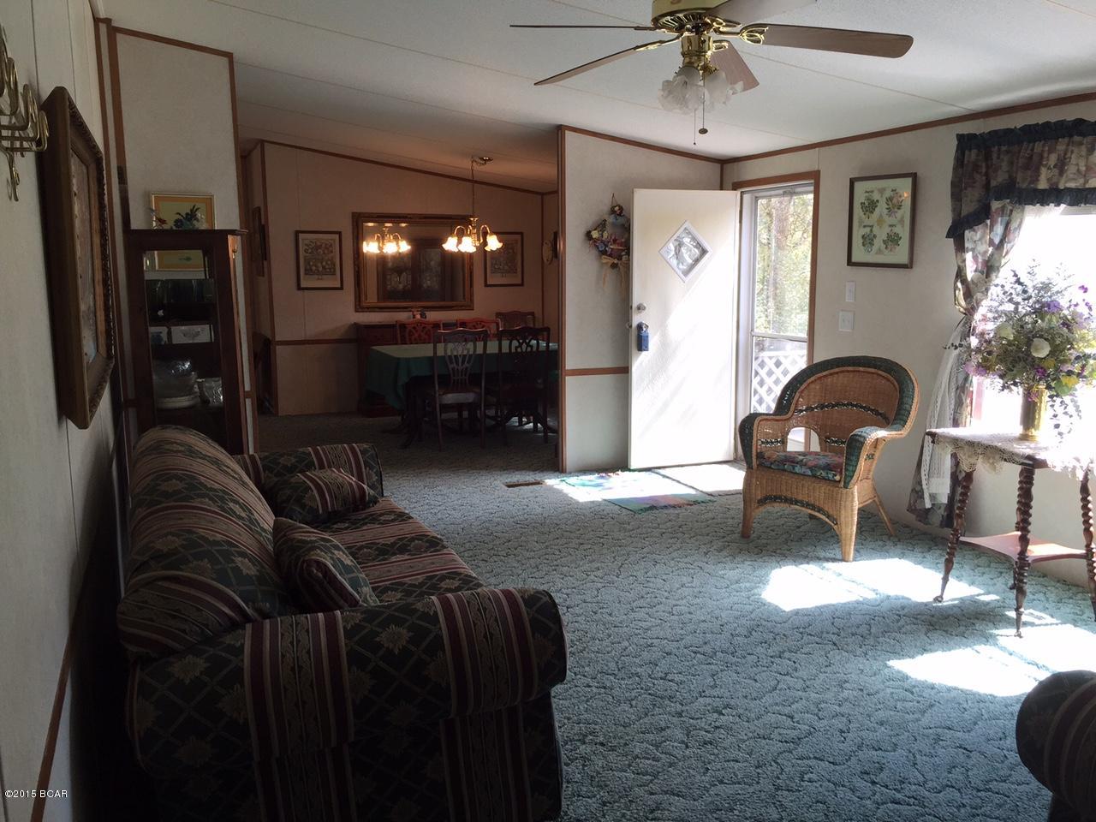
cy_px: 411
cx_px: 548
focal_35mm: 29
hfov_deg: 61.7
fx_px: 918
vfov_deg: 48.2
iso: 32
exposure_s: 1/60
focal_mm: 4.15
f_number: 2.2
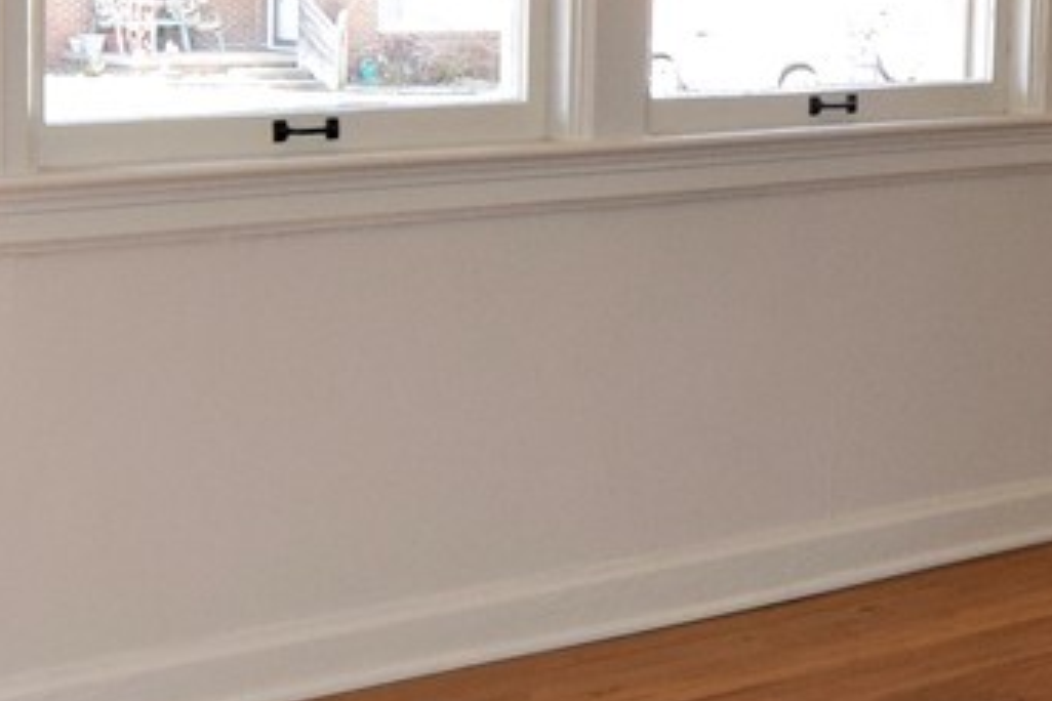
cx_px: 1009
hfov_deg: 17.3
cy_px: 195
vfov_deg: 11.8
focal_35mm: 116
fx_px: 3389
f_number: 5.6
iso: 640
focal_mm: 13
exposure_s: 1/125
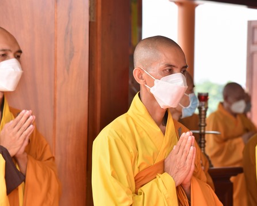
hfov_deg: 13.3
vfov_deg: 10.7
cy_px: 104
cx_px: 187
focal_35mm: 144
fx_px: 1095
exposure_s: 1/125
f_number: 5.6
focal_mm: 105
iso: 200
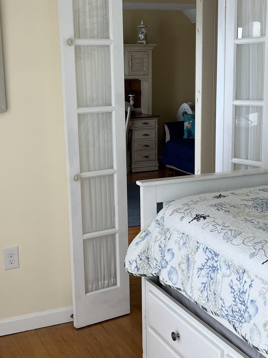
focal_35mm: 51
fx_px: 527
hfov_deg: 28.5
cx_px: 120
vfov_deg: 37.5
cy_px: 188
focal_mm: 5.1
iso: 40
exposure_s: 1/232
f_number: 1.6
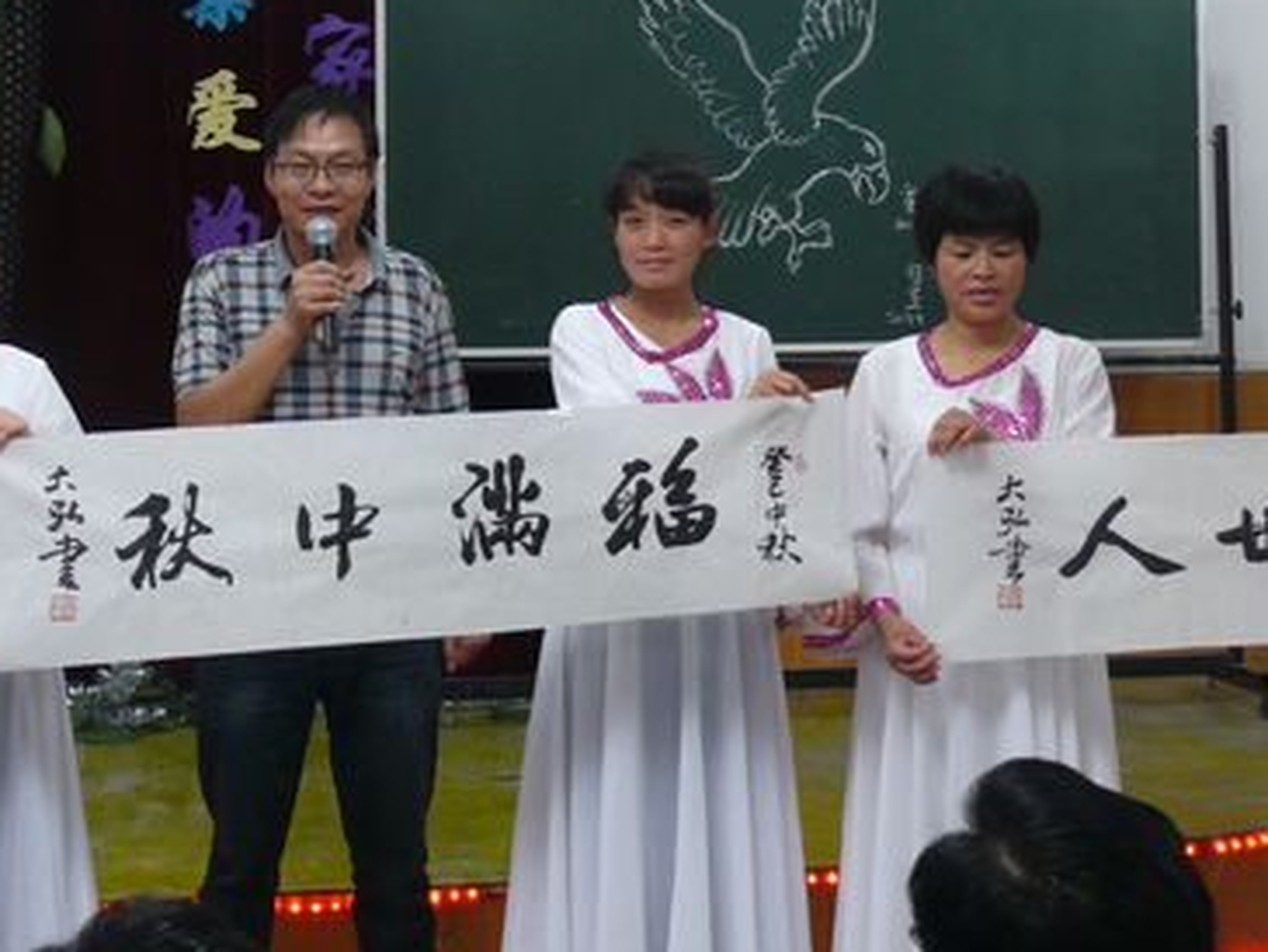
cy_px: 184
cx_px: 844
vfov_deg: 16.0
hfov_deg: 21.2
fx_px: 3371
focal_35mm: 92
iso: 200
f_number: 3.2
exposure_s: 1/13
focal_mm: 10.3
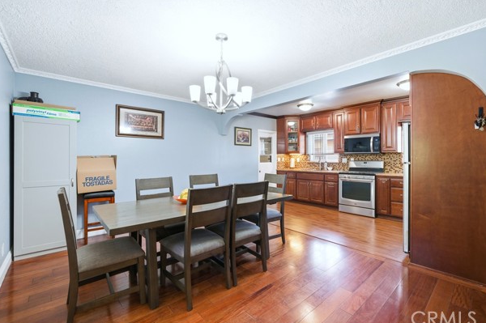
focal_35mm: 16
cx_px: 249
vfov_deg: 73.6
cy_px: 158
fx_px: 216
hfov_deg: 96.8
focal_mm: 15
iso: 1000
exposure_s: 1/400
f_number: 5
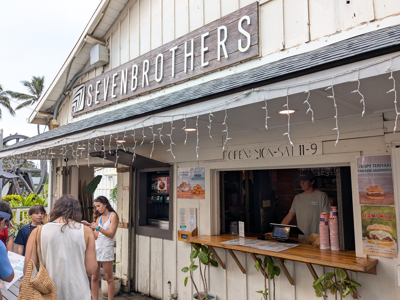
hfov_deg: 65.3
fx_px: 312
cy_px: 150
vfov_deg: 51.4
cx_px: 200
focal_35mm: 27
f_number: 1.73
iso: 47
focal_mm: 4.38
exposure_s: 1/668
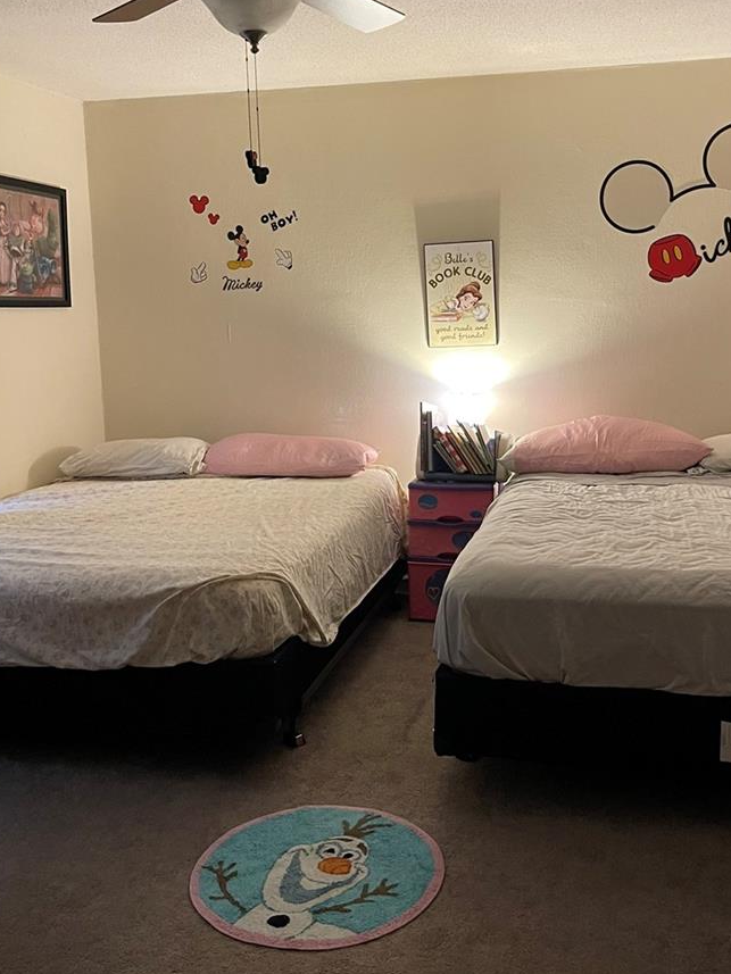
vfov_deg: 52.3
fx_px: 985
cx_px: 404
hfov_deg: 40.7
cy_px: 398
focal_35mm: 35
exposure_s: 1/40
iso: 500
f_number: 1.6
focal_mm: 5.1
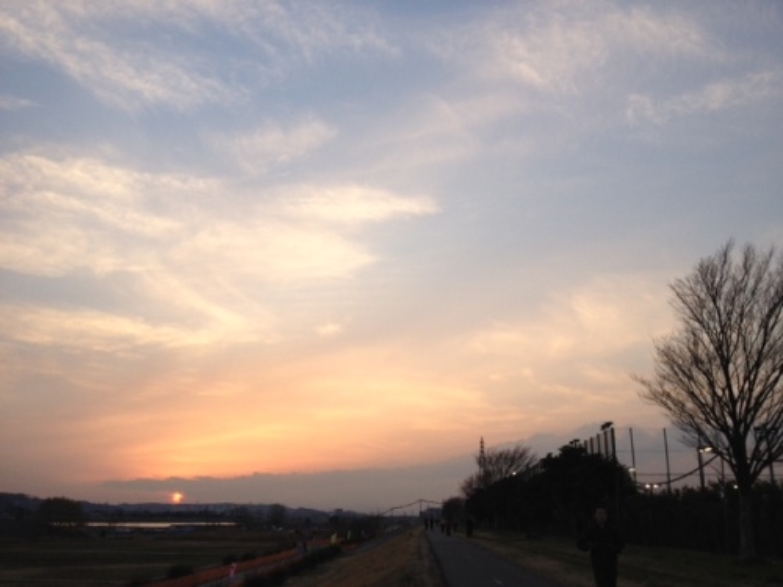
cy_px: 294
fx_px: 792
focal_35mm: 35
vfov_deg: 40.7
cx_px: 392
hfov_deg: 52.6
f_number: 2.4
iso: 64
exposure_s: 1/310
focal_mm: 4.28
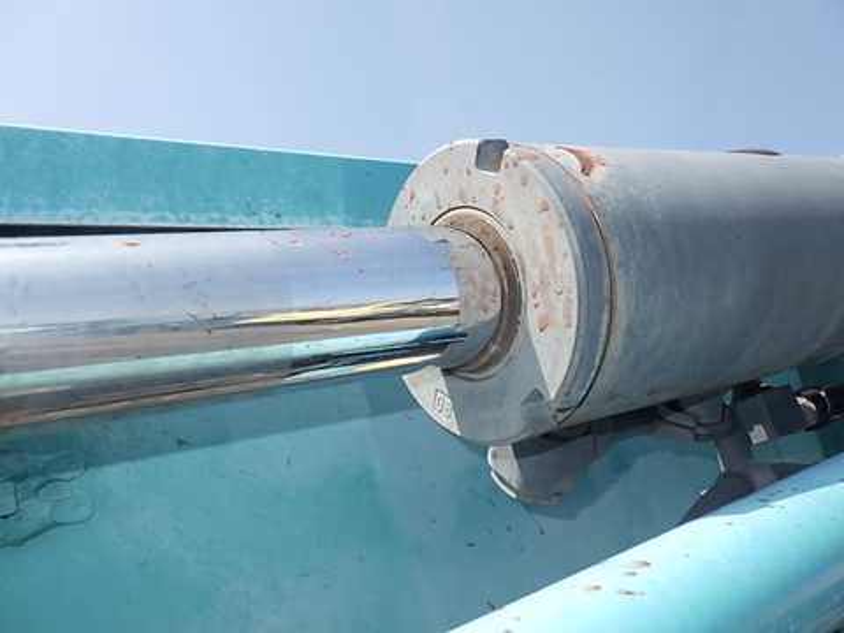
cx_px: 422
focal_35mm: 34
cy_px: 316
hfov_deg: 54.0
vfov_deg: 41.8
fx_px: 829
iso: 125
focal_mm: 6.1
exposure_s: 1/400
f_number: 4.6
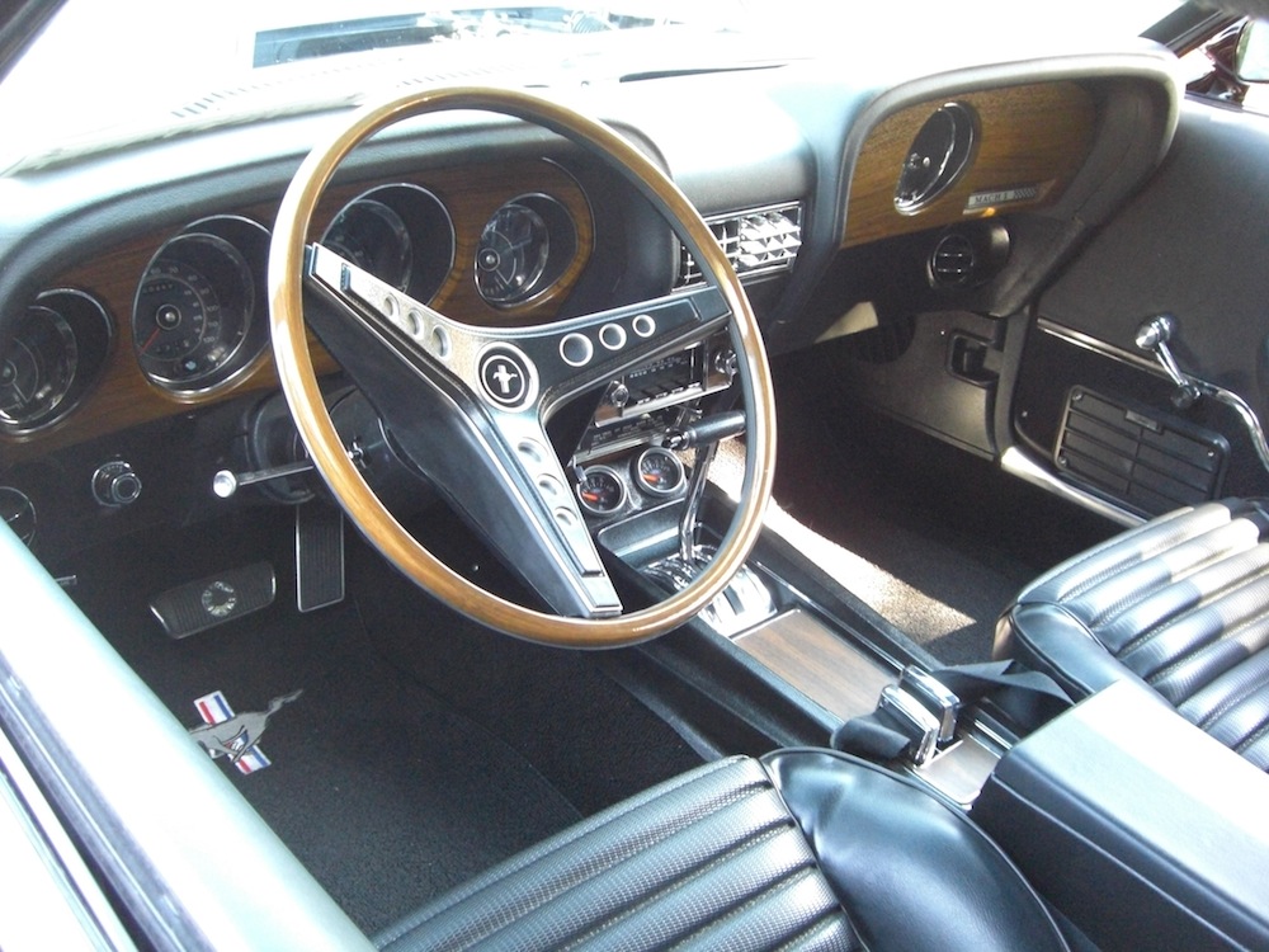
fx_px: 1393
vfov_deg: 37.7
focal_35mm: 38
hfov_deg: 49.0
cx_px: 634
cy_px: 476
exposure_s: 1/40
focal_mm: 6.2
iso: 400
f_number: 2.7
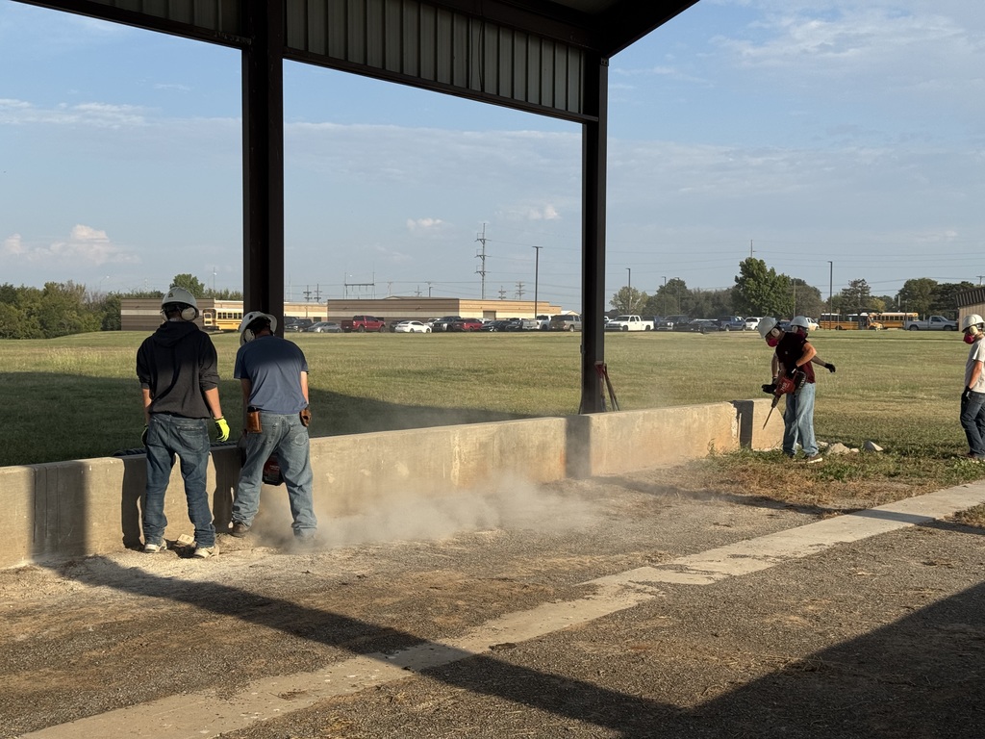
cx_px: 492
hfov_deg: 39.7
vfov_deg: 30.3
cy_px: 370
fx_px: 1366
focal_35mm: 48
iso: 64
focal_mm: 6.76
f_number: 1.78
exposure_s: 1/4310
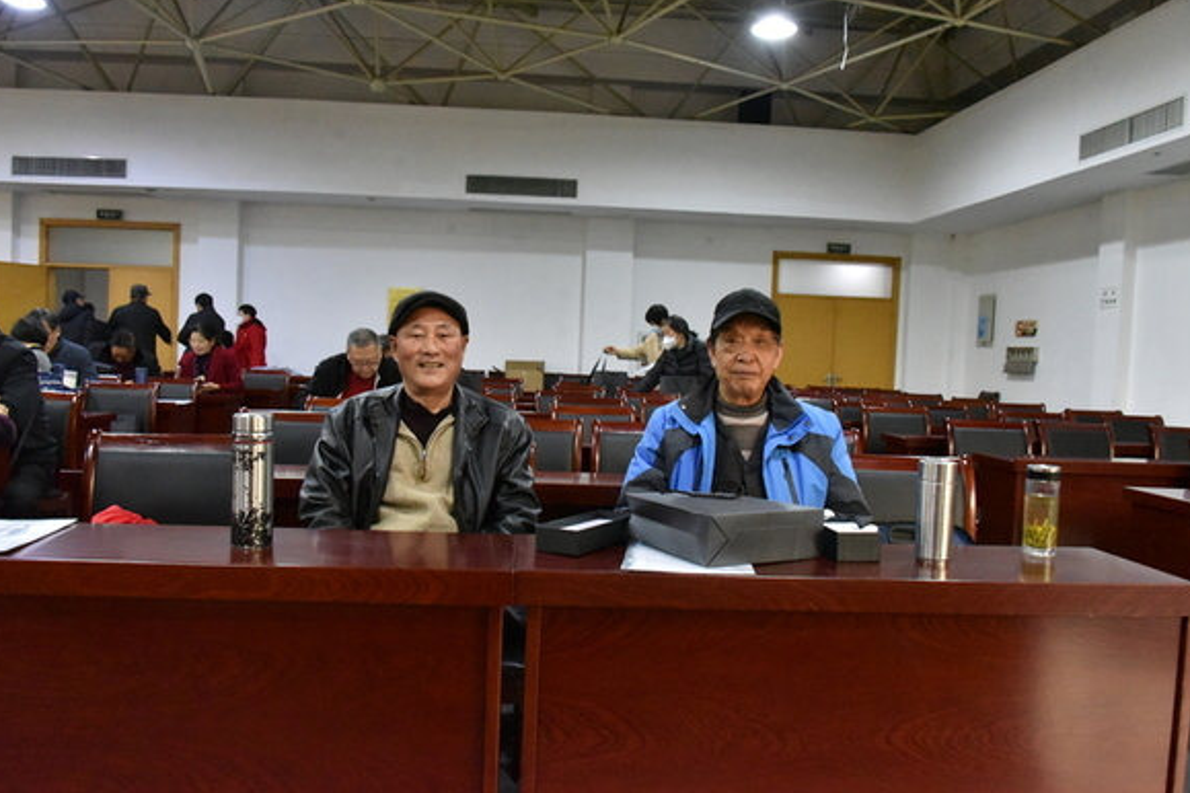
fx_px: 959
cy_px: 399
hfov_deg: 63.7
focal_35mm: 29
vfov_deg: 45.0
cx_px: 588
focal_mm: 28
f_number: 6.3
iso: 12800
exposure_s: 1/60
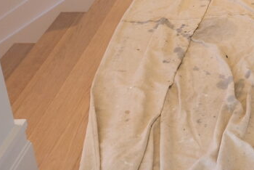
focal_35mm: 76
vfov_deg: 16.7
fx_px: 537
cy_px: -66
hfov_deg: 24.1
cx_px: 309
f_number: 3.8
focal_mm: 17.5
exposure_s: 1/100
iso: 1000
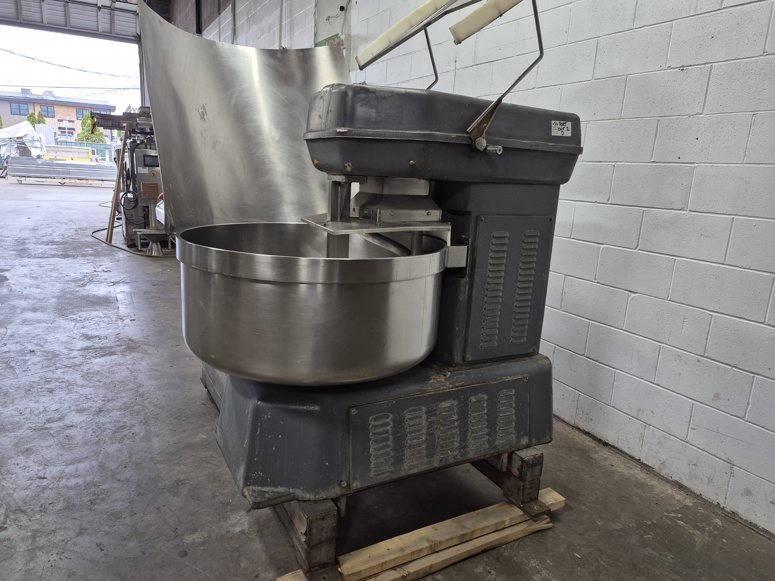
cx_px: 388
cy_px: 290
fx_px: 515
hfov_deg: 73.9
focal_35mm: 23
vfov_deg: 58.9
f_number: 1.8
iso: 125
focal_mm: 5.4
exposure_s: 1/120
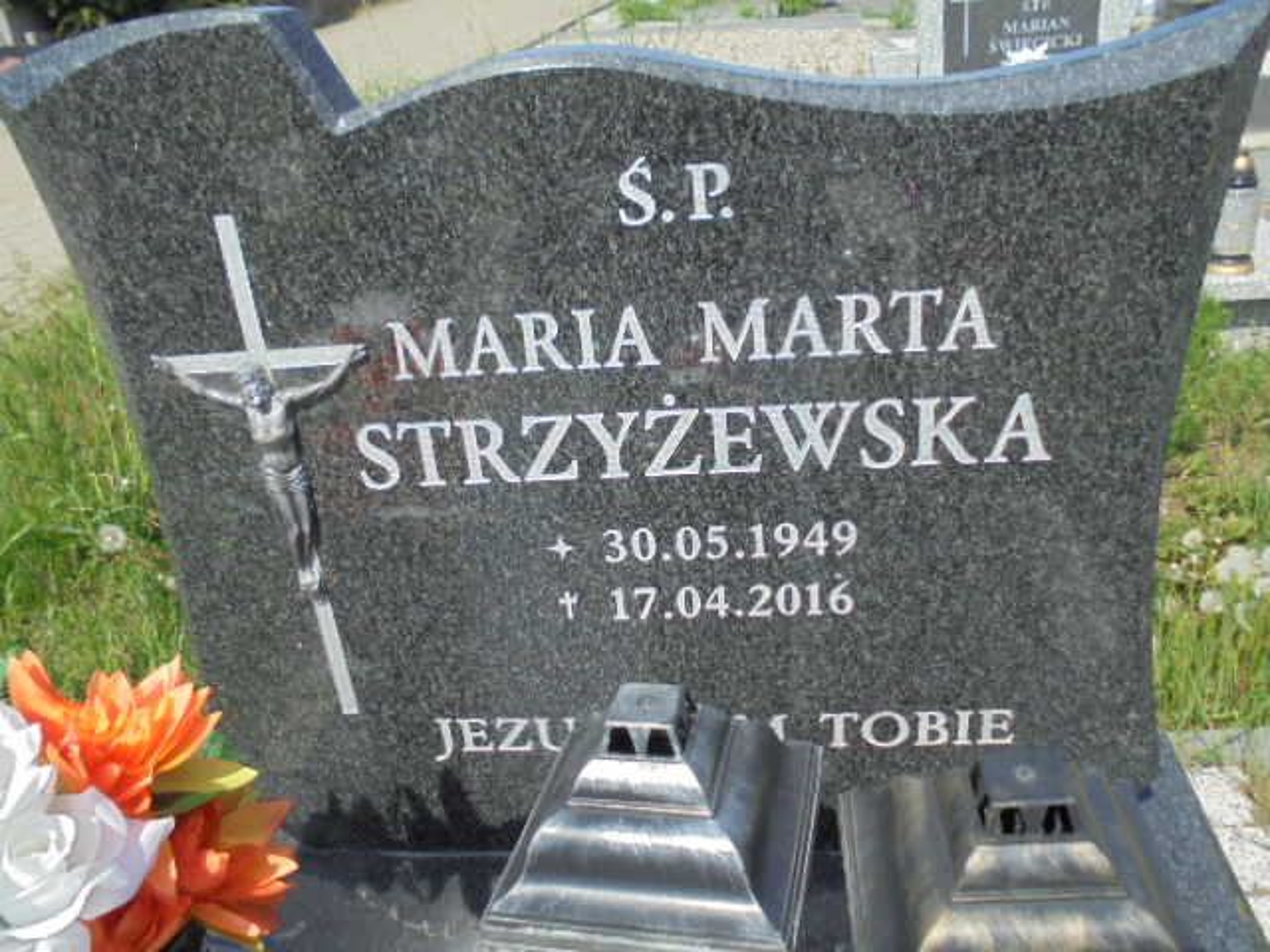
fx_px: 1064
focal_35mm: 29
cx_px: 635
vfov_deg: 48.2
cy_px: 476
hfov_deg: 61.7
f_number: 3.7
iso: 100
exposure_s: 1/800
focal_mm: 5.3
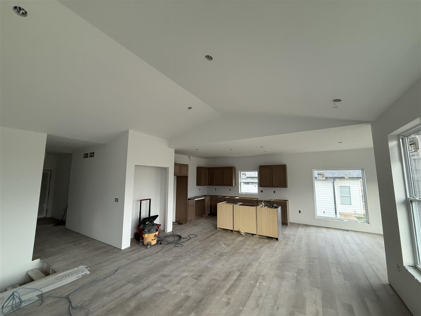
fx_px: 170
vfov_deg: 85.7
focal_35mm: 14
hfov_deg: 102.1
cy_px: 158
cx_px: 210
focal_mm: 2.22
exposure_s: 1/99
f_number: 2.2
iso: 250
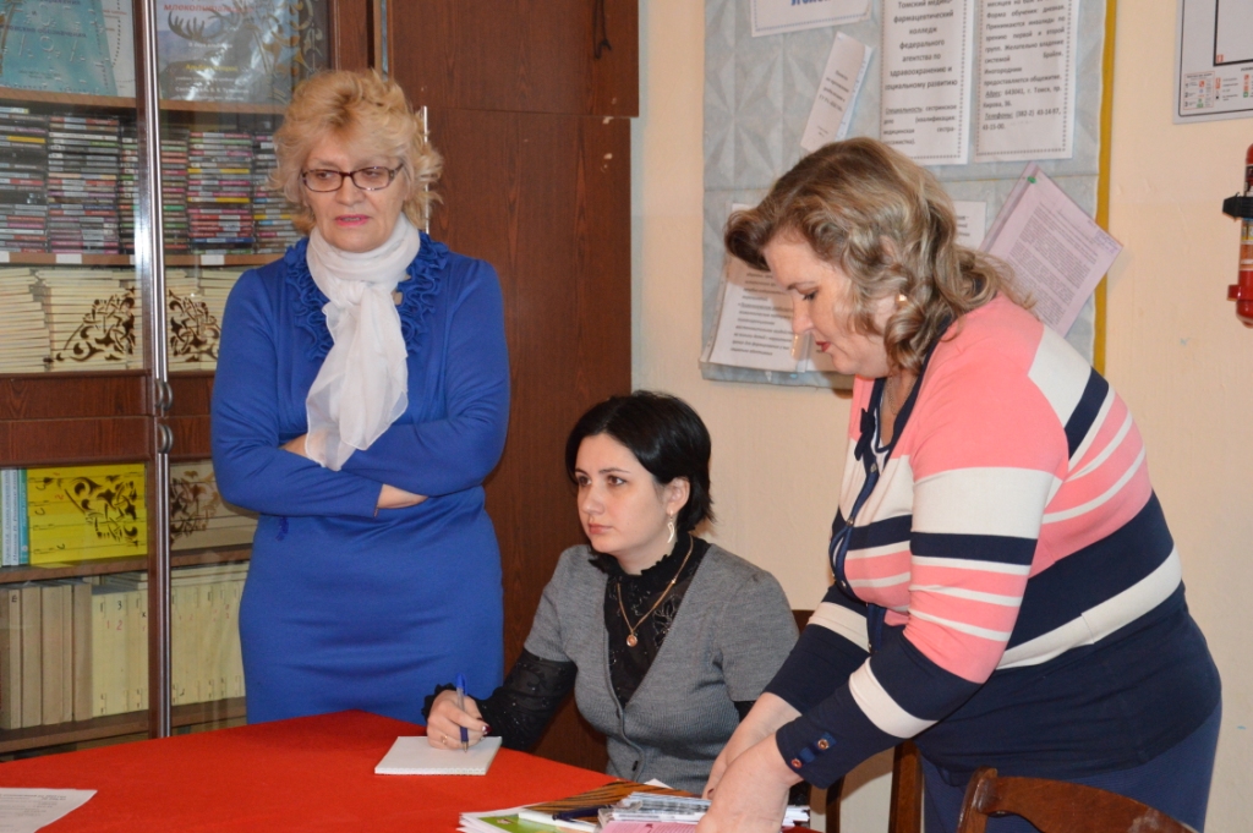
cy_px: 416
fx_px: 2347
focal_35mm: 68
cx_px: 626
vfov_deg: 20.1
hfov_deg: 29.9
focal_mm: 45
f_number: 4.8
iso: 2000
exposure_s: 1/60
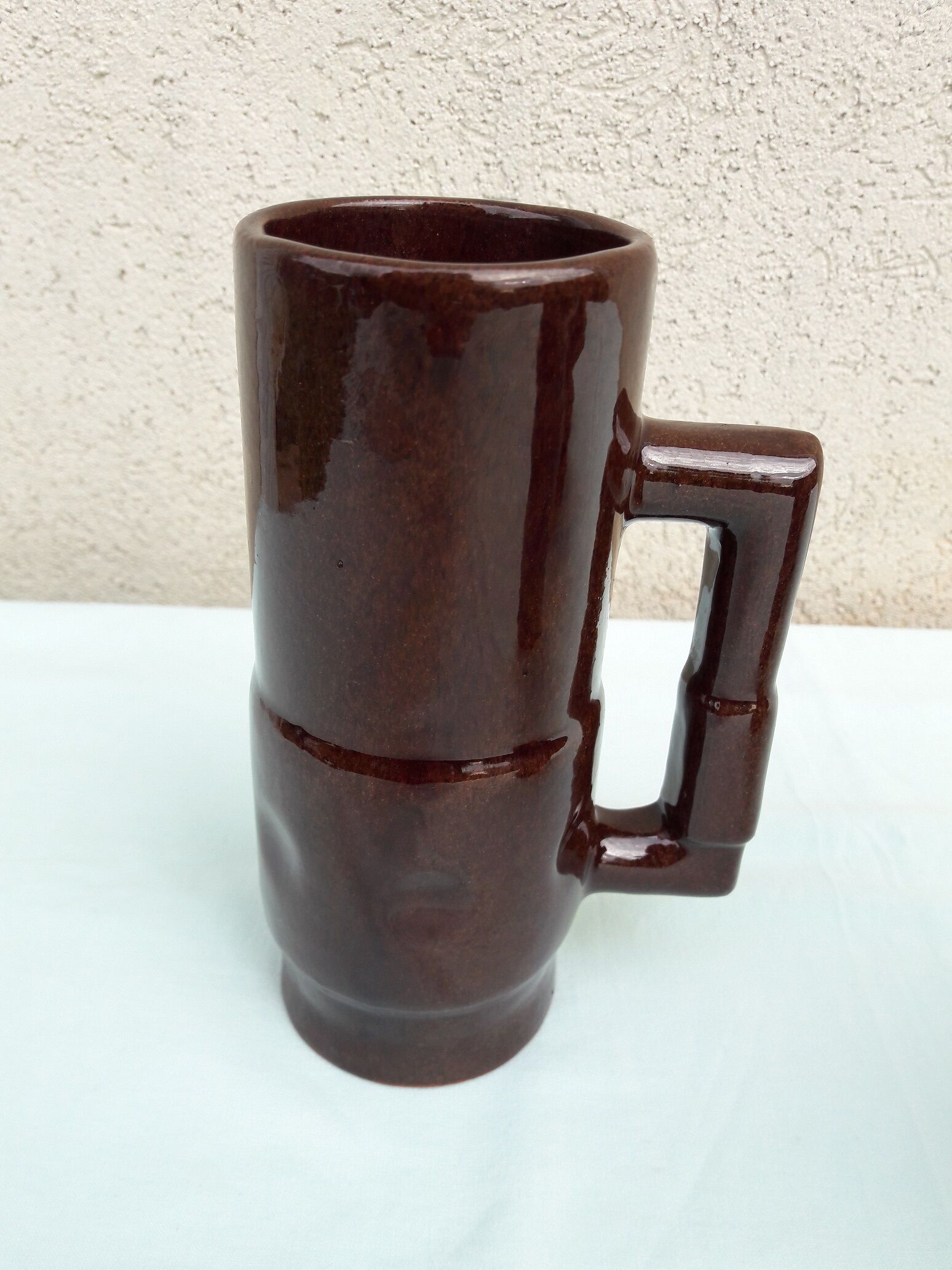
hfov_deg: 49.7
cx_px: 476
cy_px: 635
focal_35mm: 28
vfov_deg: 63.4
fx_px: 1027
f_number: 1.9
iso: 40
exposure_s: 1/185
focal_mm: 3.7
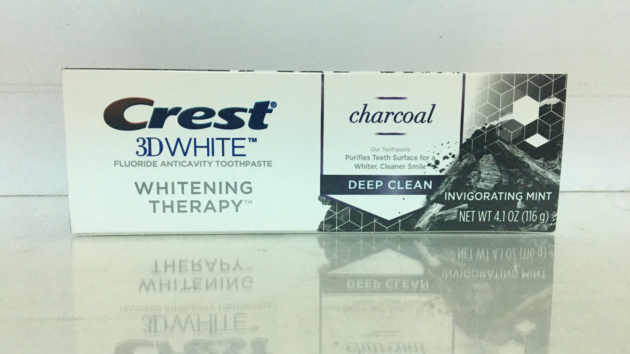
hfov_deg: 61.0
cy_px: 168
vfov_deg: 36.7
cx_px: 312
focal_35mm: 32
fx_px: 535
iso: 200
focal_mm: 4.15
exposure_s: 1/33
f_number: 2.2
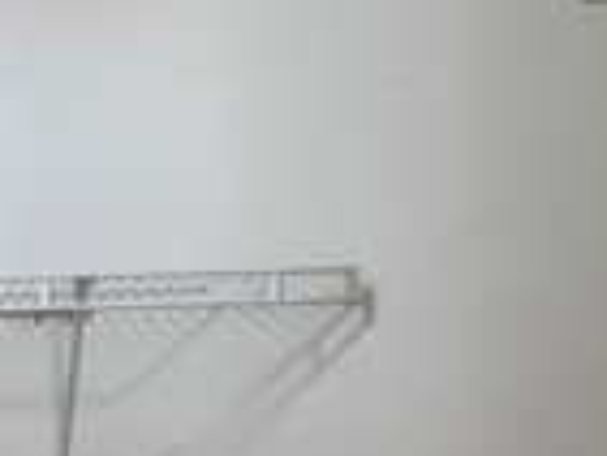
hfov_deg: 28.8
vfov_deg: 23.6
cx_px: -103
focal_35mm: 59
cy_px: 478
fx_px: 1035
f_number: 1.8
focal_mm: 1.57
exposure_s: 1/120
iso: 125
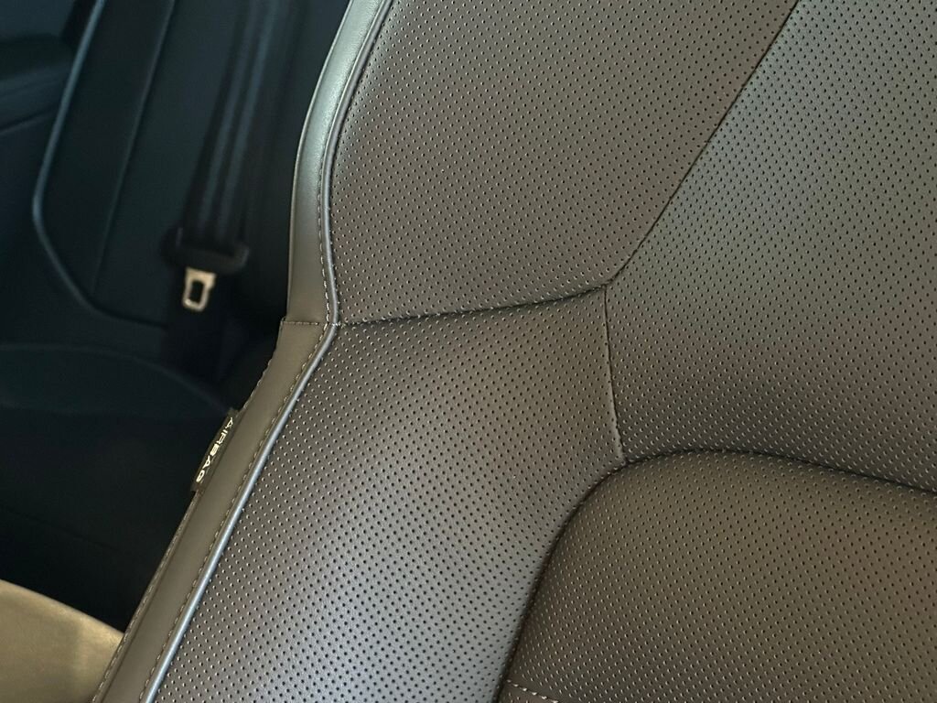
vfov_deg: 19.1
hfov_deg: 25.3
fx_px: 2084
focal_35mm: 77
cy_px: 352
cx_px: 468
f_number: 2.8
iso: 1000
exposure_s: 1/34
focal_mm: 9
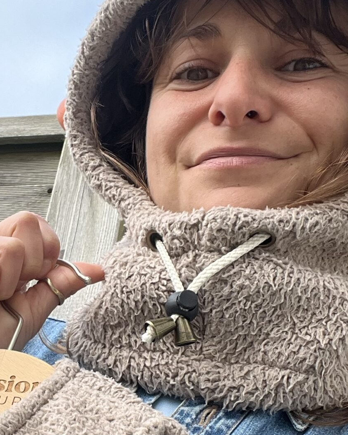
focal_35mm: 71
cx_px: 83
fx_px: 914
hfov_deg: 21.4
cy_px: 328
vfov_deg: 26.4
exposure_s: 1/163
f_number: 2.2
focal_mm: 2.71
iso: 40
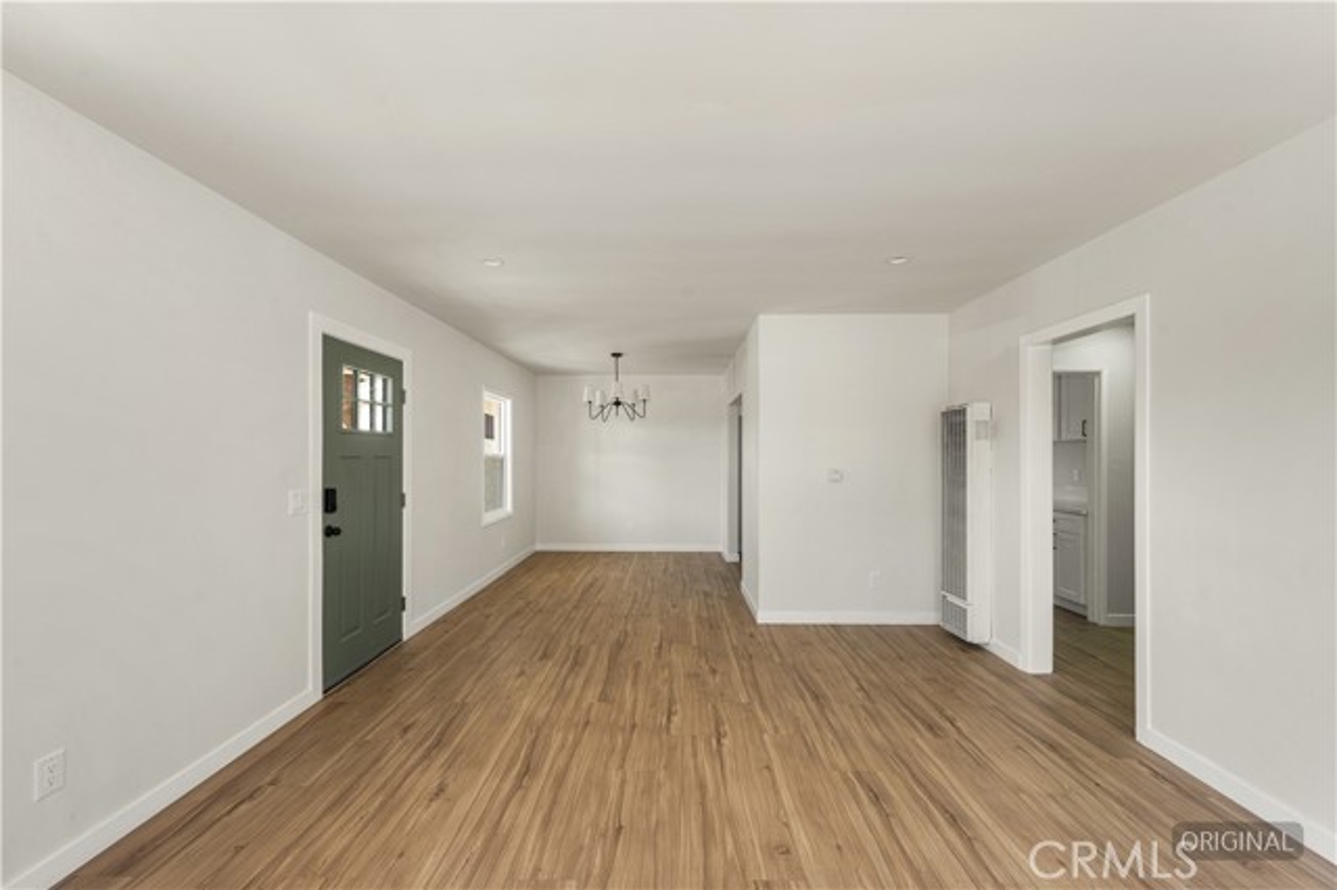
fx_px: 520
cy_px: 445
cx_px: 668
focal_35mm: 14
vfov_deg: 81.1
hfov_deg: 104.3
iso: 100
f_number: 8
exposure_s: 1/10
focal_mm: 14
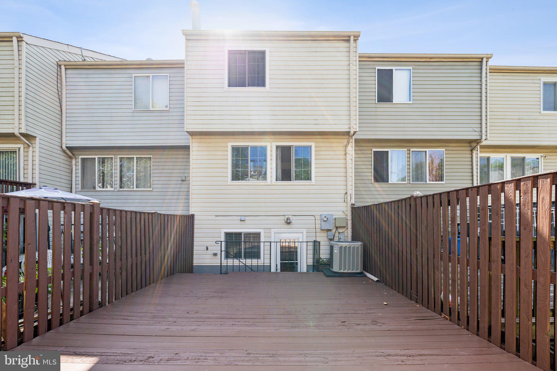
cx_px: 278
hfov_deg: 96.7
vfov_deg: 73.7
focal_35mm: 16
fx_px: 248
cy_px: 186
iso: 200
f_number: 8
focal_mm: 16
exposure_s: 1/125
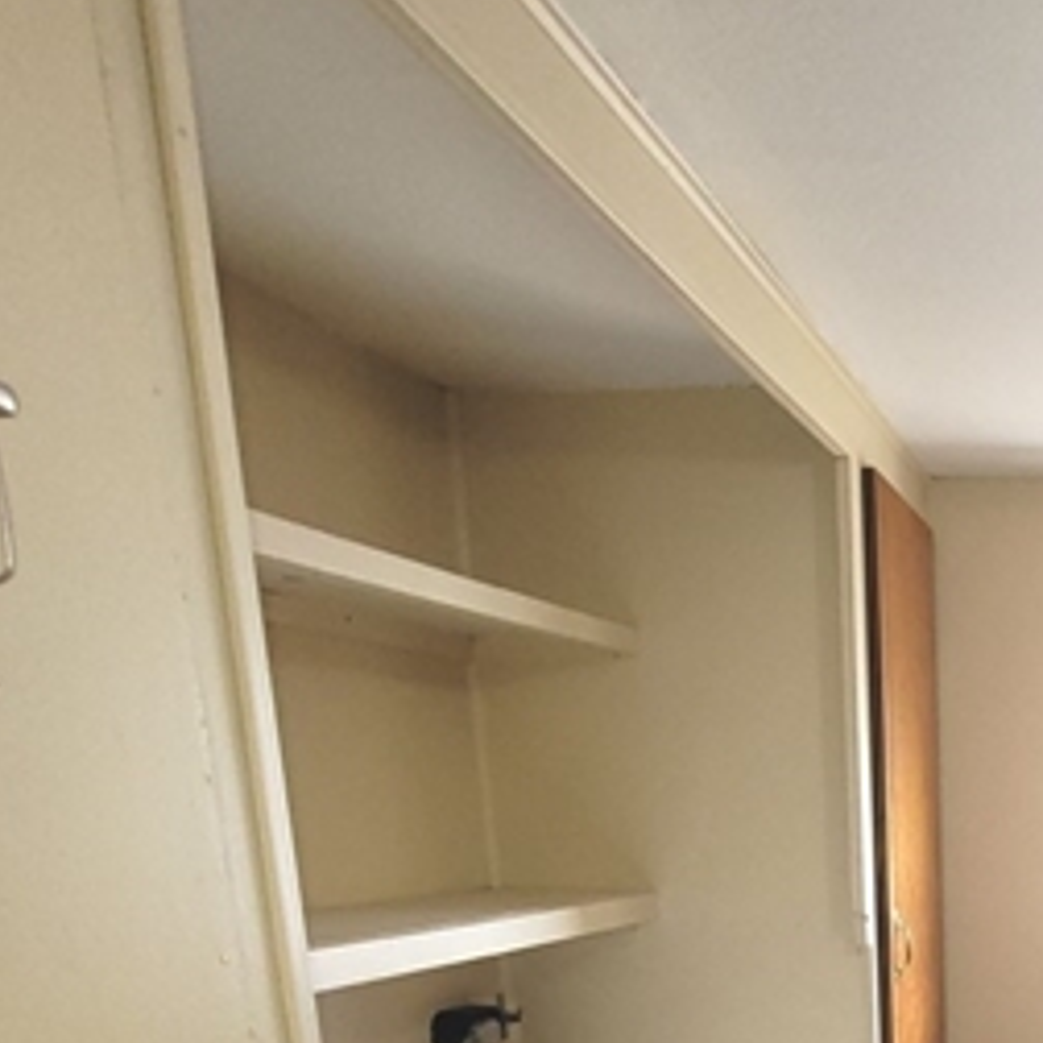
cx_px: 1109
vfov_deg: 39.0
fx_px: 1193
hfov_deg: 39.7
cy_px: 1142
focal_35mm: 35
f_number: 2.2
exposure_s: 1/60
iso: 125
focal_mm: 2.2
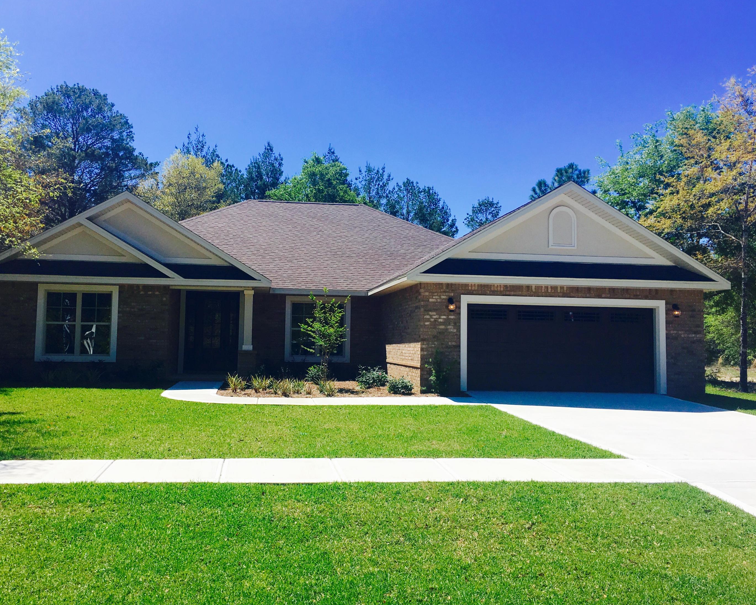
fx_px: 694
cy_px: 299
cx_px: 348
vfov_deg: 47.1
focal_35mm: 31
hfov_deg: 57.1
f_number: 2.2
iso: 25
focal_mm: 4.15
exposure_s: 1/1748
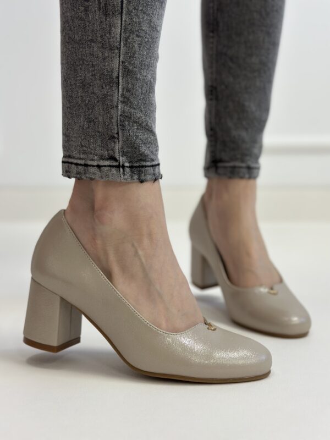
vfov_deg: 39.7
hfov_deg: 30.3
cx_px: 165
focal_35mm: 48
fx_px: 610
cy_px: 220
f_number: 1.78
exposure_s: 1/100
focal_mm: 6.86
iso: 125
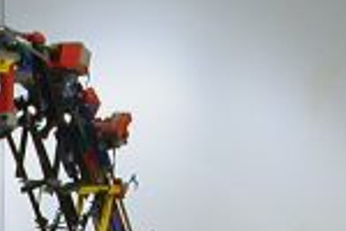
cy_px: 476
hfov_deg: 13.1
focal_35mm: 154
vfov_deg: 8.4
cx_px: -37
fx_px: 1480
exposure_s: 1/28.8
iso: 100
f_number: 2.7
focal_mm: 5.6
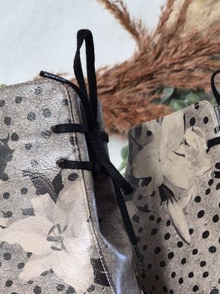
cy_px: 280
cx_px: 126
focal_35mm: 59
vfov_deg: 30.8
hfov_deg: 24.8
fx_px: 501
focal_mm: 5.4
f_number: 1.8
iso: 400
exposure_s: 1/100
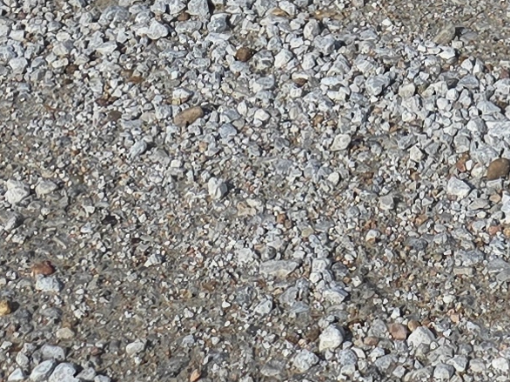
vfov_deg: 8.3
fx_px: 2312
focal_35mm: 157
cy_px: -680
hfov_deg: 12.3
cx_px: 636
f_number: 1.7
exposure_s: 1/7944
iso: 64
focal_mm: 6.3
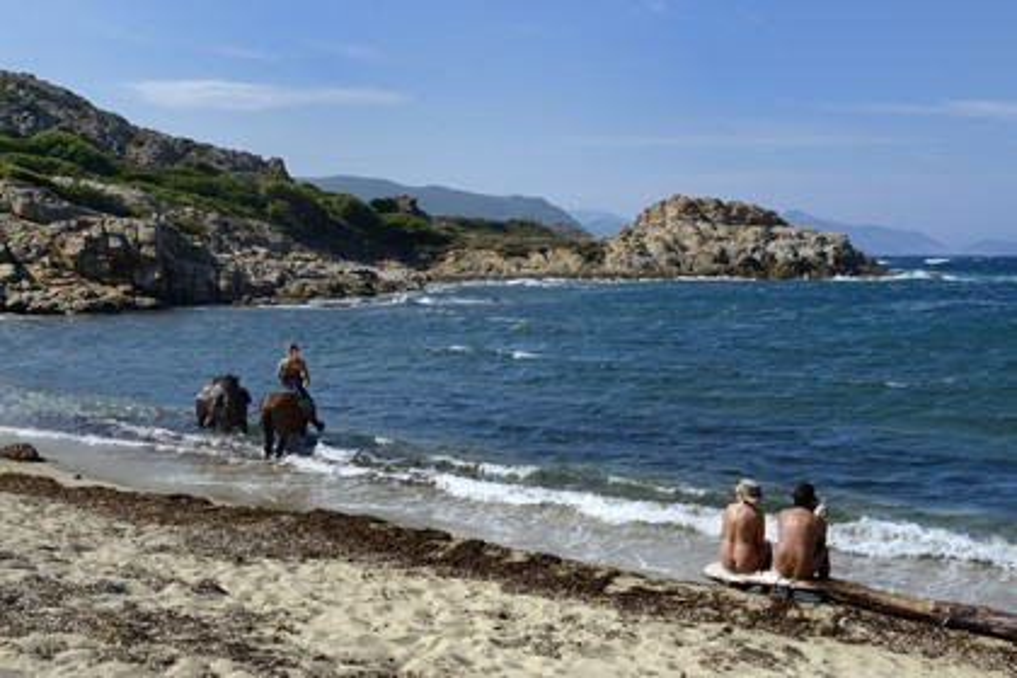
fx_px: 1073
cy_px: 339
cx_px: 508
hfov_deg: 50.7
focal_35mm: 38
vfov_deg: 35.1
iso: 400
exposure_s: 1/500
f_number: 13
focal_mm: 38
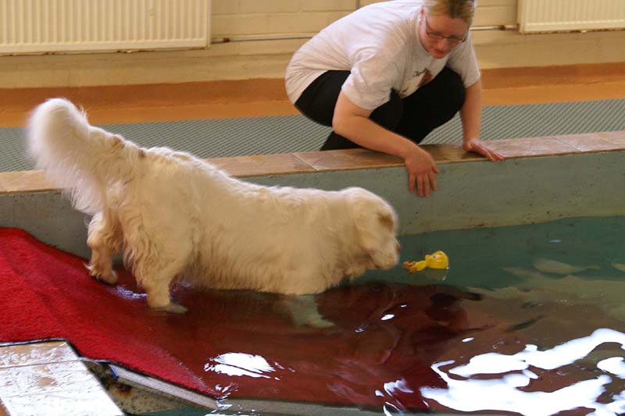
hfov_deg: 22.6
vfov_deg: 15.2
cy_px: 208
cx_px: 312
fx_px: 1562
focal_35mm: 90
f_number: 5.6
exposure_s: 1/15
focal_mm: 60
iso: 400
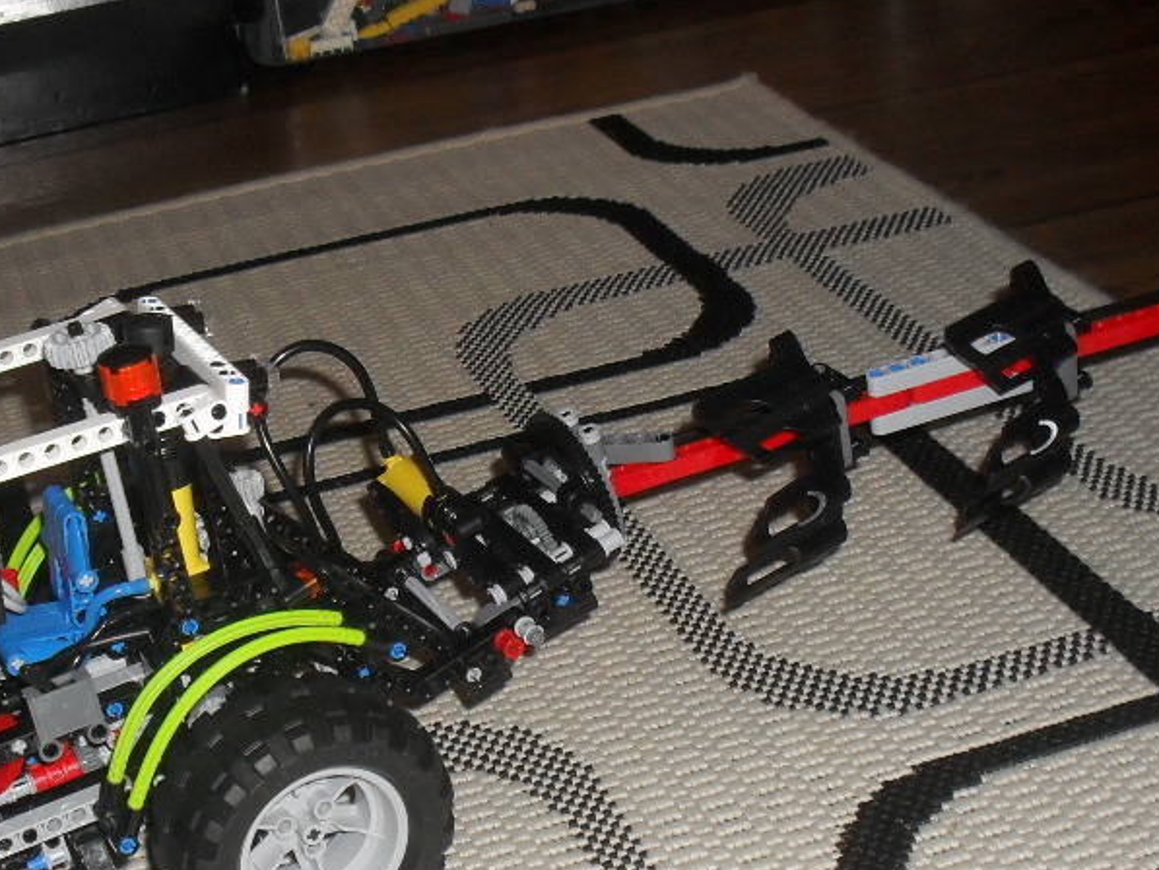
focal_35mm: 60
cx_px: 503
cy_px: 631
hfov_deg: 32.1
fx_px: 2009
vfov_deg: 24.2
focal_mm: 6.3
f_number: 3.2
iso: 200
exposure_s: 1/45
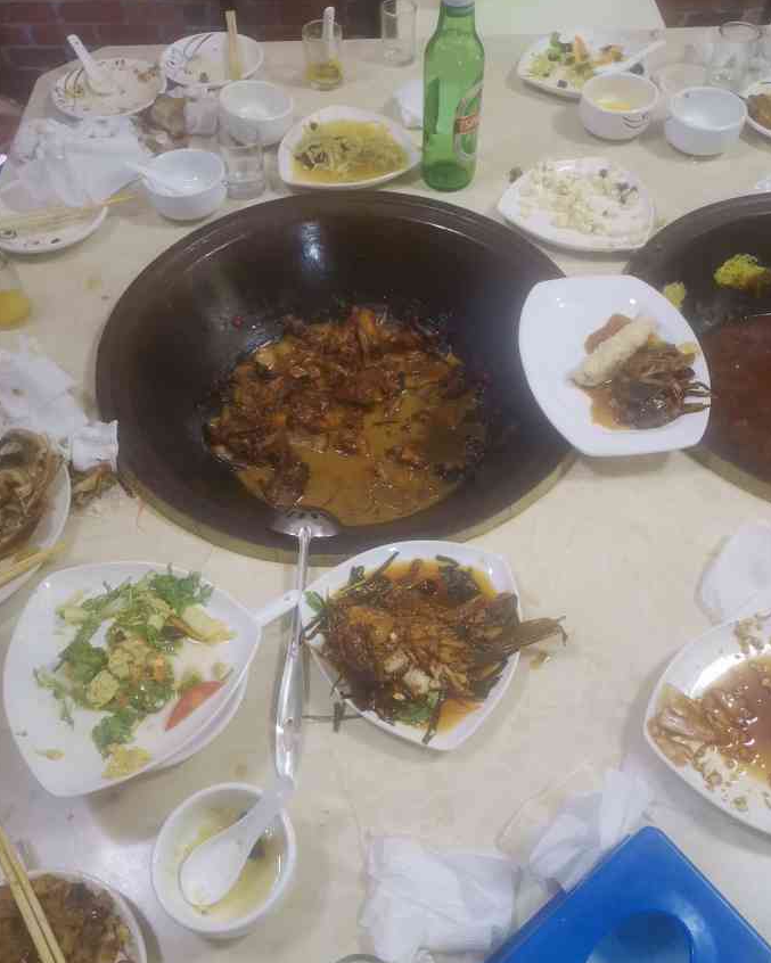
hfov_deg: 51.5
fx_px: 799
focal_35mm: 28
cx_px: 391
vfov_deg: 62.1
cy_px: 520
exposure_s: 1/33.3
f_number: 1.8
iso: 400
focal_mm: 5.5
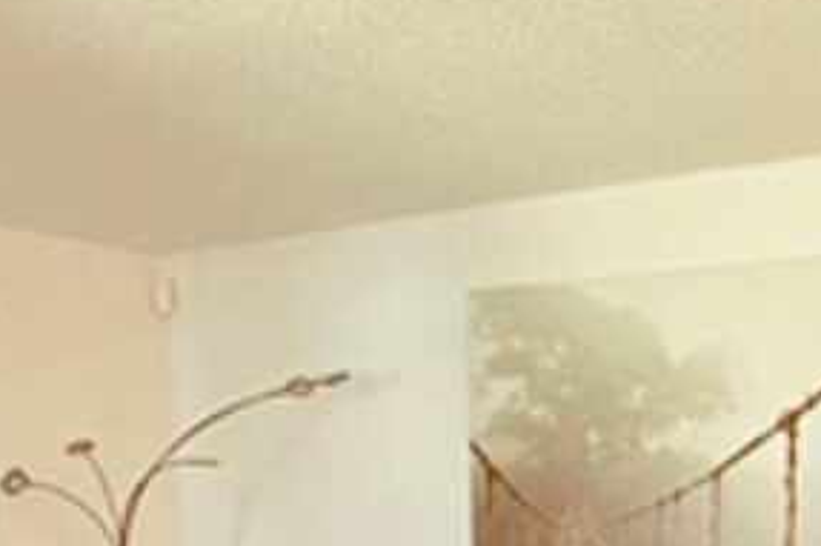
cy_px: 918
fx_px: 1481
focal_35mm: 65
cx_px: 561
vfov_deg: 17.7
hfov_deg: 30.7
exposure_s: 1/60
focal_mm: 2.22
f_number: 2.2
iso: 800
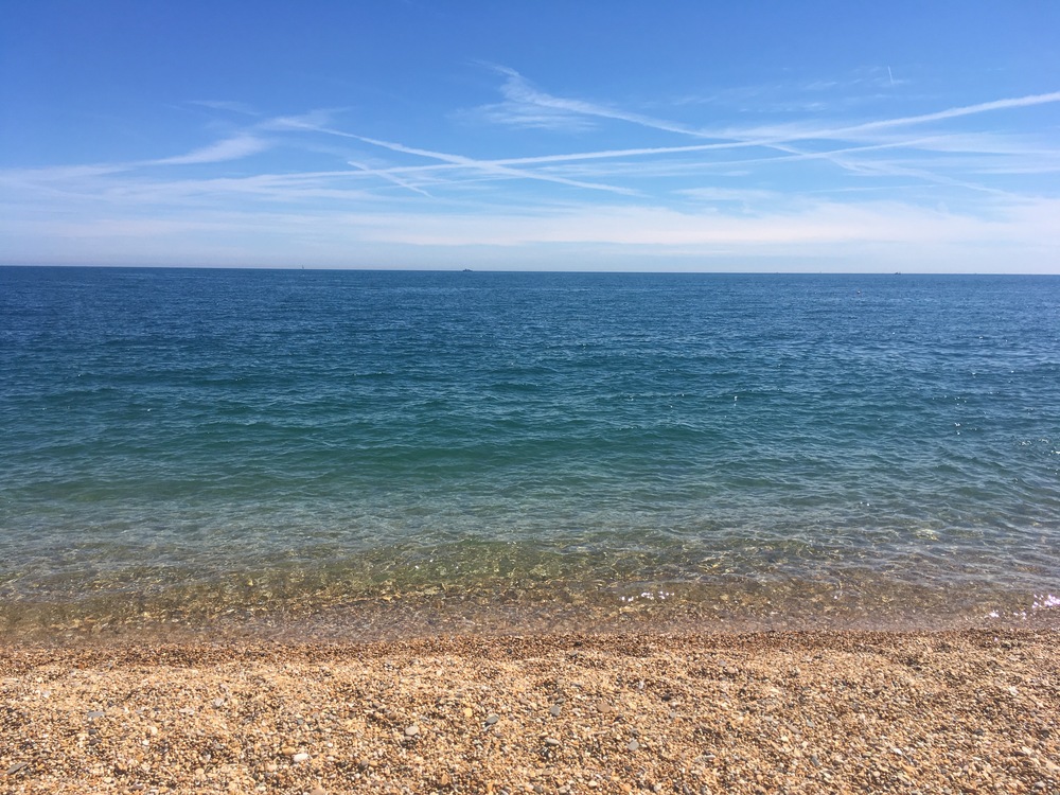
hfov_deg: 61.7
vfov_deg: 48.2
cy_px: 398
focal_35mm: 29
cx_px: 530
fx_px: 888
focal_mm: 4.15
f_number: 2.2
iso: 25
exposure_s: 1/2331
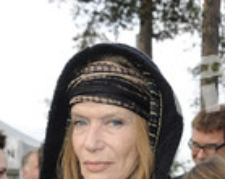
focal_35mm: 92
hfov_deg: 20.8
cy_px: 321
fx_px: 612
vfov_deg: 14.7
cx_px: 105
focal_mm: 34
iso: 320
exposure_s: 1/200
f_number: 6.3
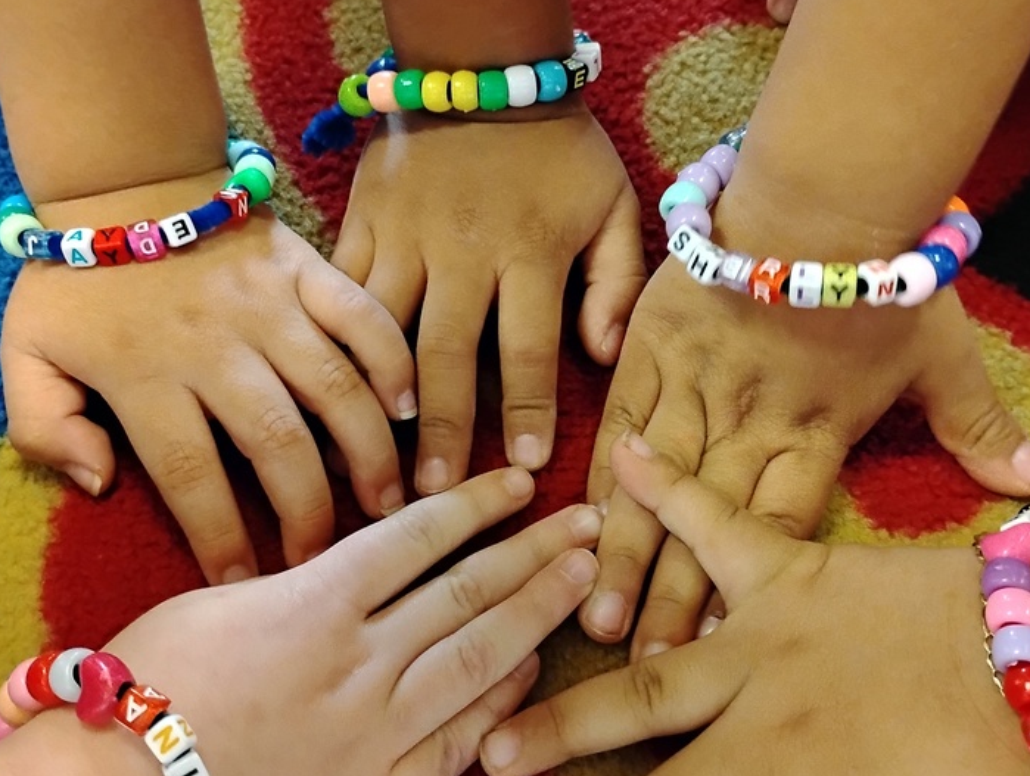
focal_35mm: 41
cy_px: 419
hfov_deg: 45.7
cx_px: 526
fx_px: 1222
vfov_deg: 35.2
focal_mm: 4.26
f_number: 1.8
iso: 3178
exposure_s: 1/30
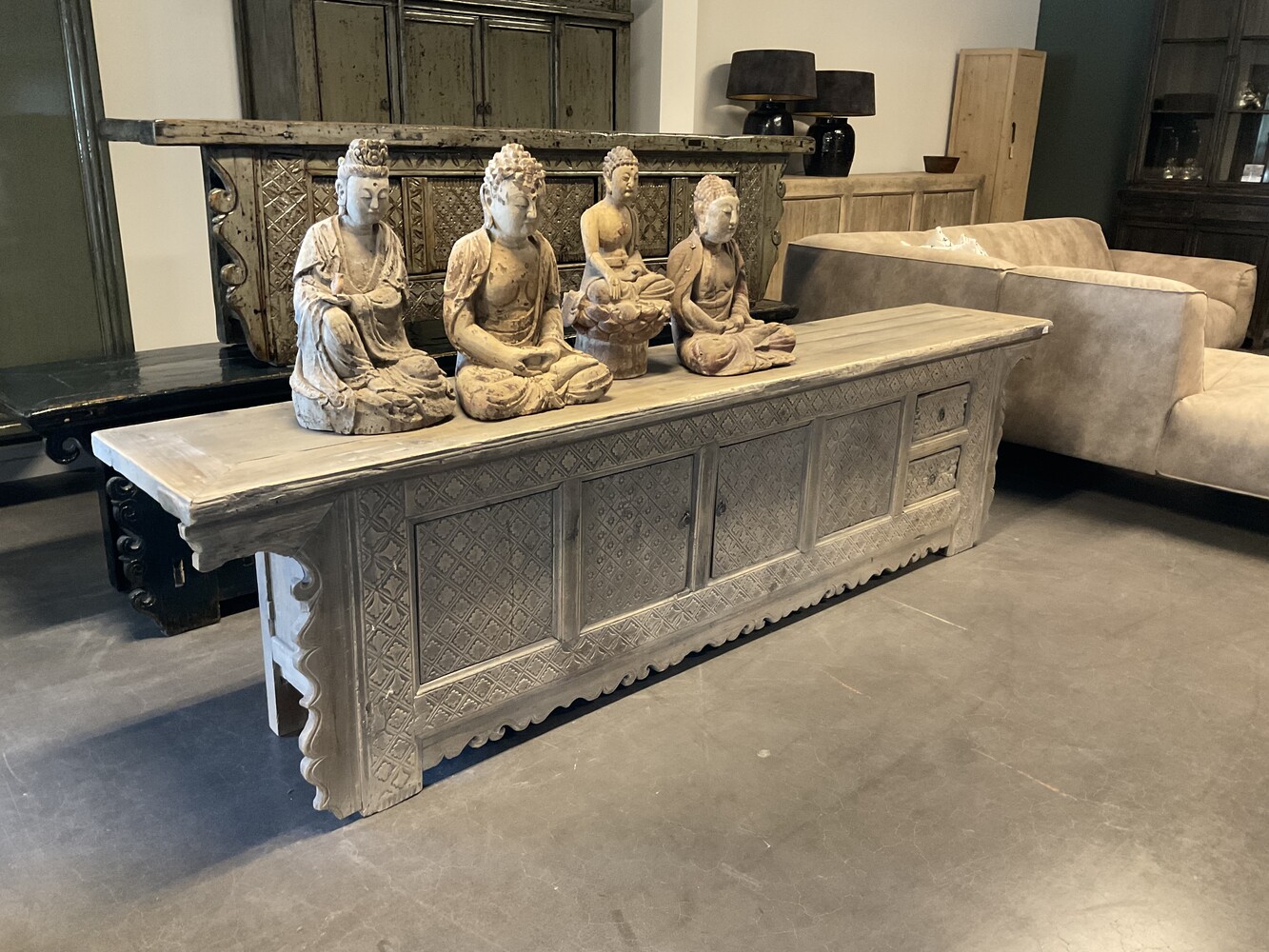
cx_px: 634
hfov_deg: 61.7
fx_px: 1063
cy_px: 476
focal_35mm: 29
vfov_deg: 48.2
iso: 320
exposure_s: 1/33
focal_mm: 3
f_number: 1.8
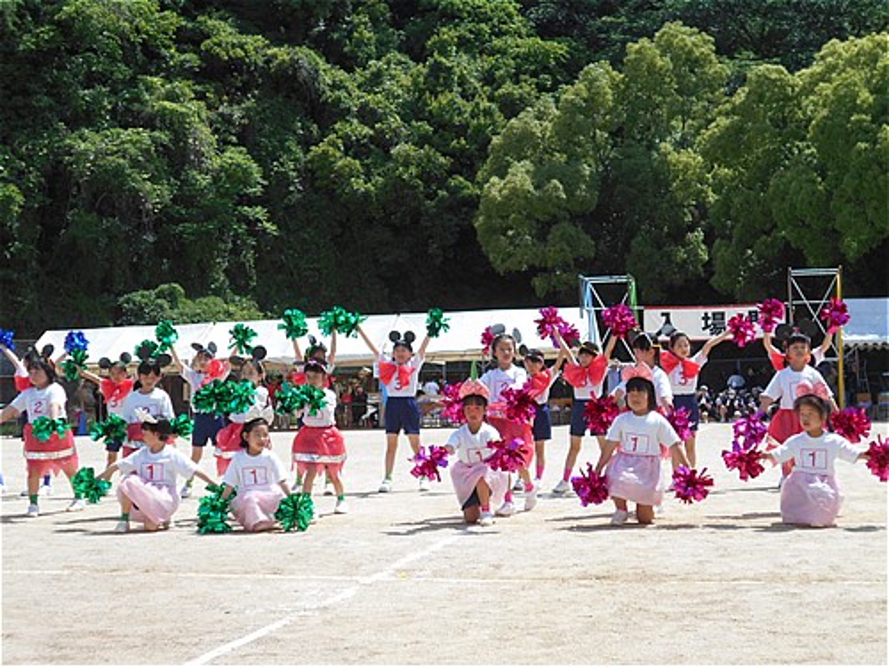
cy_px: 334
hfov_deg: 33.2
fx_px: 1490
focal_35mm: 58
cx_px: 444
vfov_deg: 25.2
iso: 80
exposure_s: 1/400
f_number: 4.9
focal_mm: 10
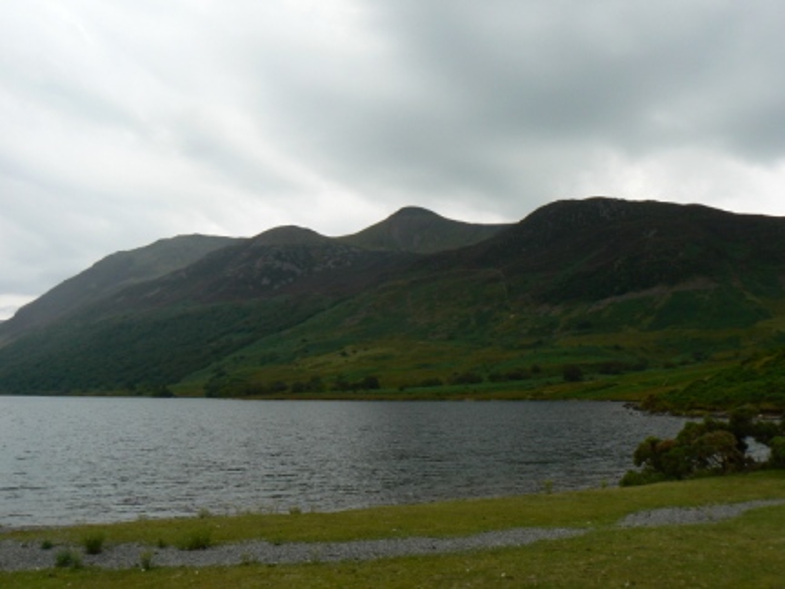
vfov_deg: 39.7
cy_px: 294
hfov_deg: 51.4
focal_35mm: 36
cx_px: 392
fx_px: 816
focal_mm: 6
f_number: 5.6
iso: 80
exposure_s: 1/250
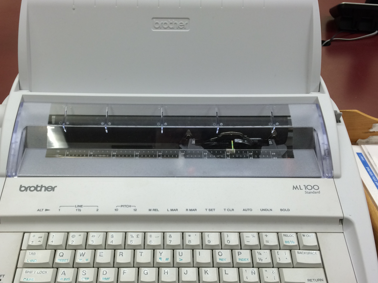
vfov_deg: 35.8
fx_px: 437
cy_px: 176
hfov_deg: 46.7
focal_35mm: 40
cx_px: 173
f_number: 2.2
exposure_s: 1/40
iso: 40
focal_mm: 4.15
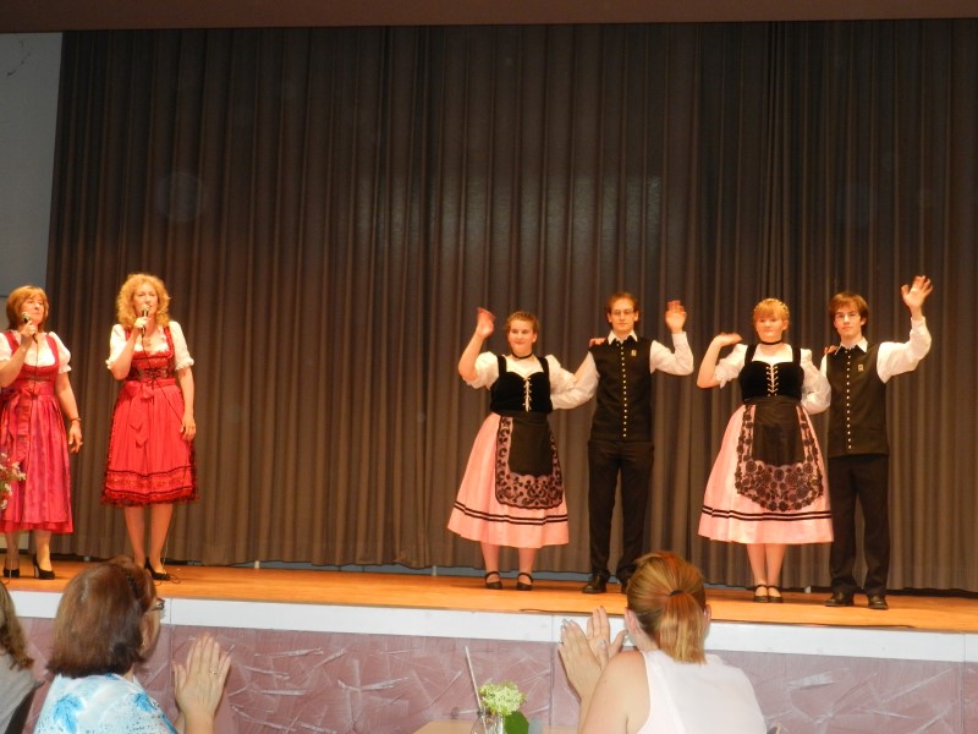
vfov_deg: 27.5
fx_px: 1497
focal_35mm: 53
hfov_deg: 36.2
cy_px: 367
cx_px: 489
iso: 500
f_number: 4.4
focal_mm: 9.4
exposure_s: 1/30
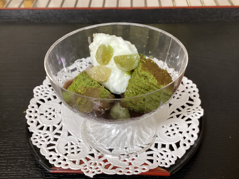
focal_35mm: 39
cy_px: 85
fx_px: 269
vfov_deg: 36.8
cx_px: 116
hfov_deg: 47.9
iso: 160
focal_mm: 3.3
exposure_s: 1/60
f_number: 2.4
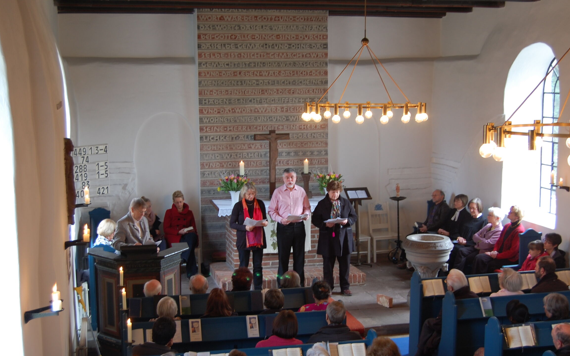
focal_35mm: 49
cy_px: 189
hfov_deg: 41.1
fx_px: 761
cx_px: 285
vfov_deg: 26.3
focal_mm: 32
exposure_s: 1/8
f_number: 4.5
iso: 200
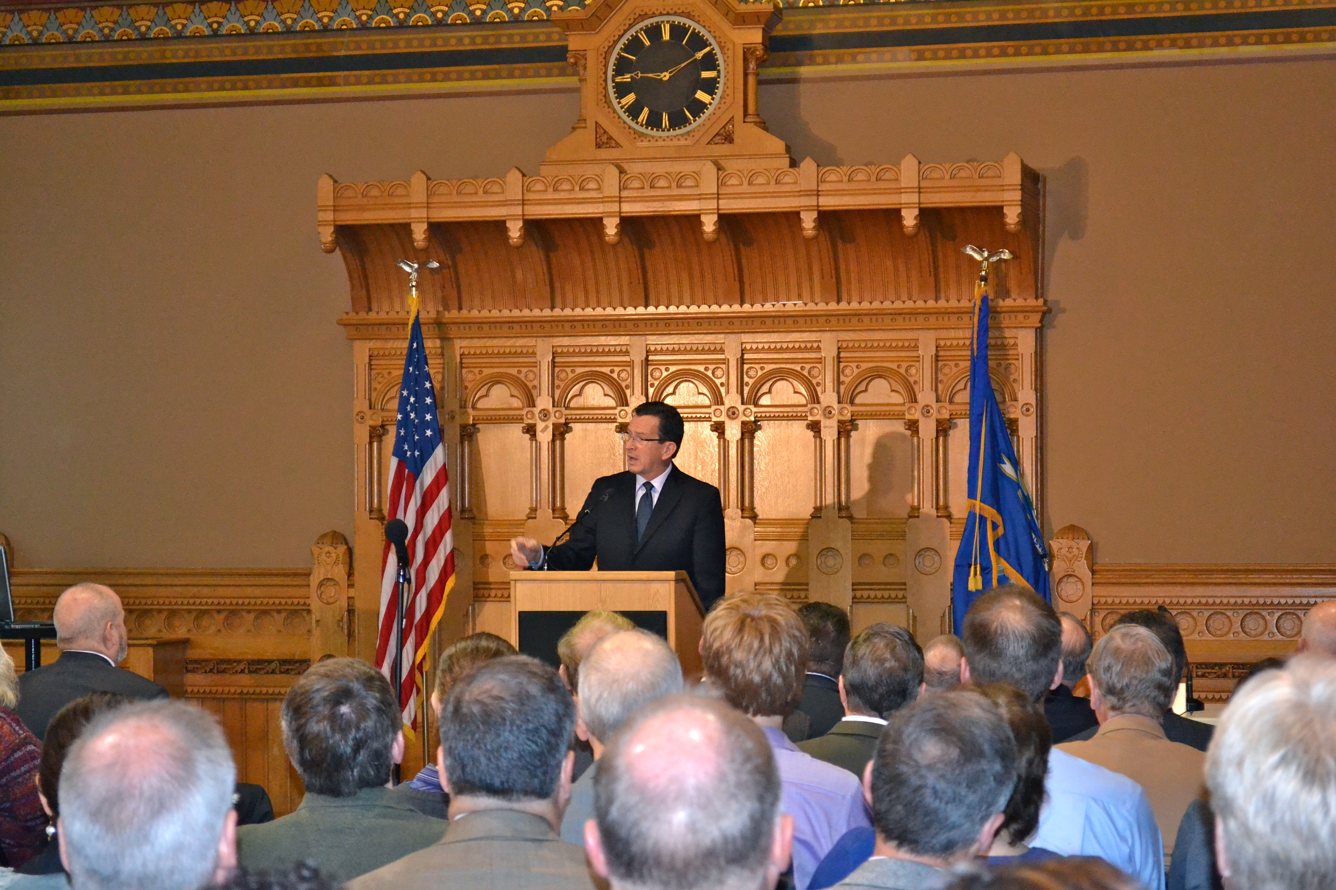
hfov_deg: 24.6
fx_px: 3061
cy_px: 445
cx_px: 668
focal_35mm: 82
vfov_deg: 16.6
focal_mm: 55
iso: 3200
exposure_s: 1/60
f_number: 5.6
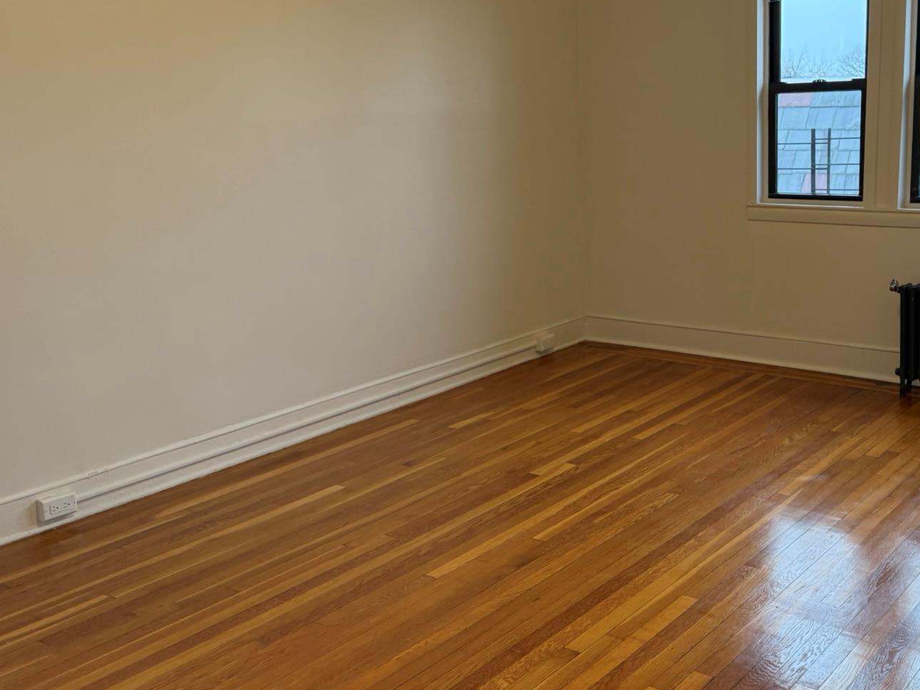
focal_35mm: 38
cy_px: 310
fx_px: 1010
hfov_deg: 47.7
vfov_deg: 37.7
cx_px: 650
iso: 200
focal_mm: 6.76
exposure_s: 1/127
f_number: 1.78
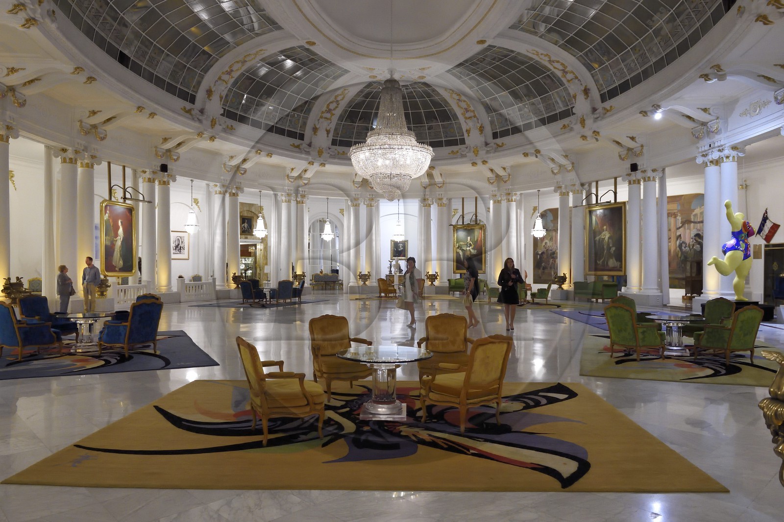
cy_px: 261
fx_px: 523
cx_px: 392
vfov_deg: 53.1
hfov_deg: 73.8
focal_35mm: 24
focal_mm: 24
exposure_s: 1/80
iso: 6400
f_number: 6.3
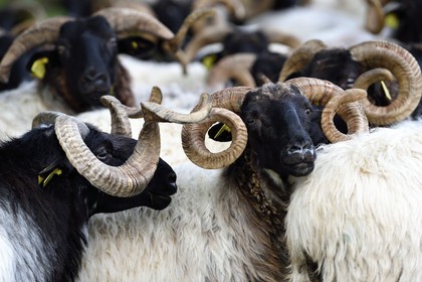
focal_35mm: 200
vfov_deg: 6.9
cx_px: 211
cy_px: 141
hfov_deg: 10.3
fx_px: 2344
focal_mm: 200
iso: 400
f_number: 4
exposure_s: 1/200
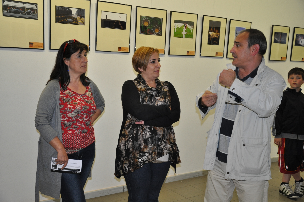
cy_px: 101
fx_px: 354
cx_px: 152
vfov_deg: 31.8
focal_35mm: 42
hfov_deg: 46.4
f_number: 4
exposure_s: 1/60
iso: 800
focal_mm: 28
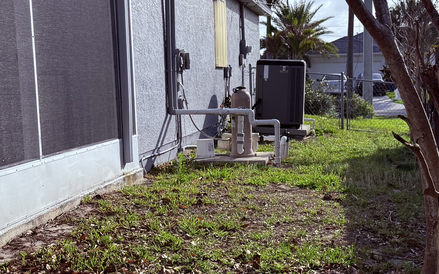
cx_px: 261
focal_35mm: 64
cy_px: 143
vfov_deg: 20.3
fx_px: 766
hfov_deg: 31.9
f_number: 1.78
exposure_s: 1/5714
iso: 100
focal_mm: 6.76
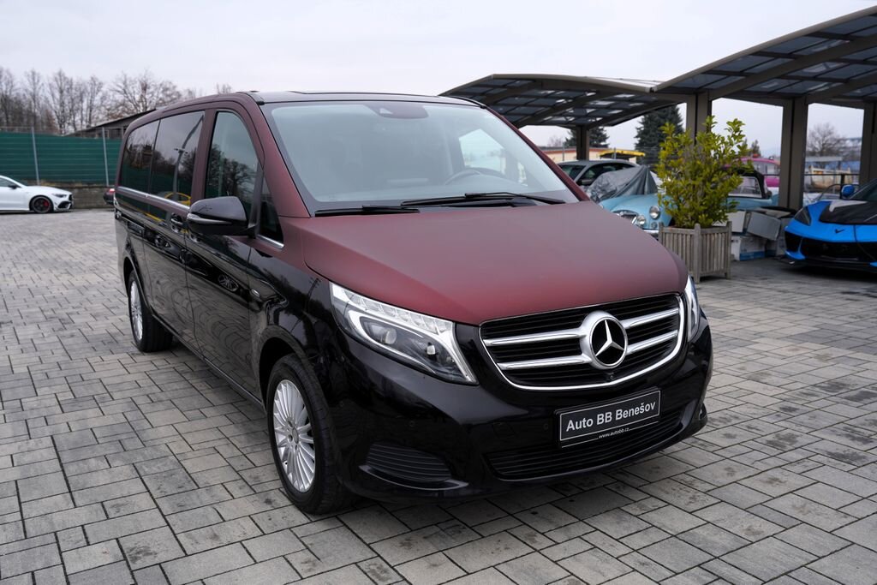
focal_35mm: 32
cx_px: 438
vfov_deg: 41.1
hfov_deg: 58.7
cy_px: 292
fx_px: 780
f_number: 4.5
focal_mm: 32
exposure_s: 1/100
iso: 100
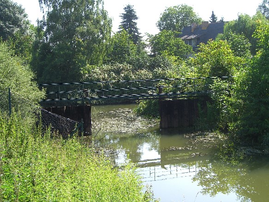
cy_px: 101
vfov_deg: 25.7
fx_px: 443
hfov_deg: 33.8
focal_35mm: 57
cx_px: 134
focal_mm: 11.8
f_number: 3.6
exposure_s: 1/320
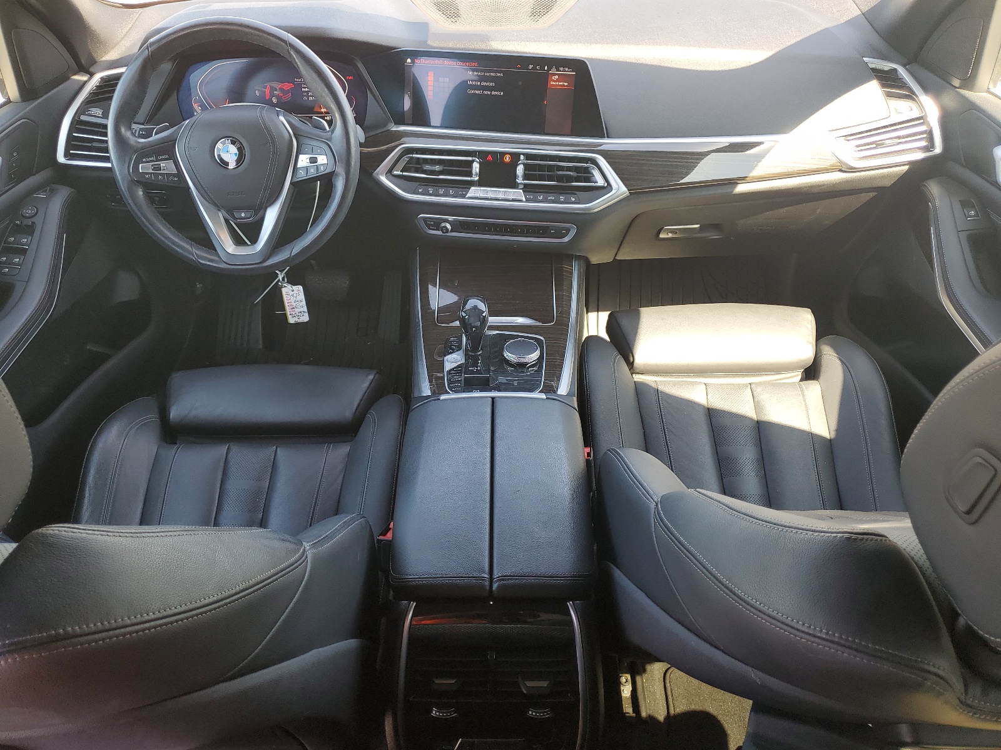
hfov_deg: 67.3
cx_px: 500
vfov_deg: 53.1
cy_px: 375
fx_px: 752
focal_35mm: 26
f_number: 1.5
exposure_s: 1/128
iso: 50
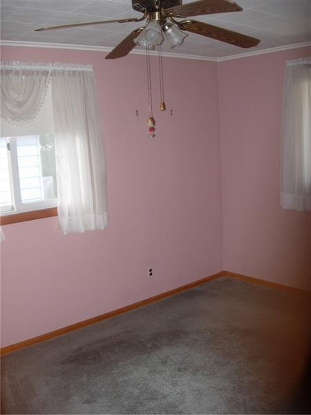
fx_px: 455
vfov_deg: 49.0
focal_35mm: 38
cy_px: 208
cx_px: 156
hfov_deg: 37.7
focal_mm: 7.8
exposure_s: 1/71.8
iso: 89
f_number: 2.8
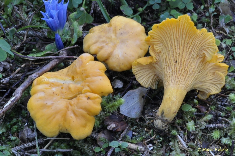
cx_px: 118
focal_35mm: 60
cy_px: 78
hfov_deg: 33.4
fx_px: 391
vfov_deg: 22.6
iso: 800
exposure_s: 1/1.6
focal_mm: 40
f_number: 22
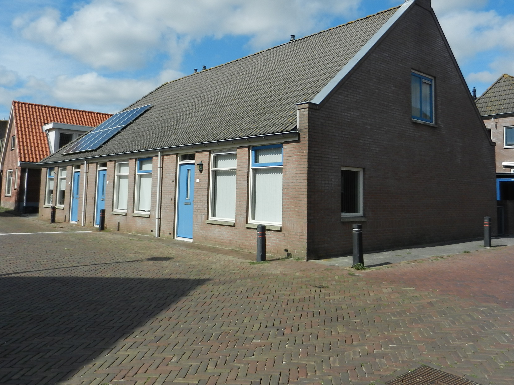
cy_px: 151
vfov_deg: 45.2
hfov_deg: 58.3
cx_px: 273
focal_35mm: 31
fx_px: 460
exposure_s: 1/640
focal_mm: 4.5
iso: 160
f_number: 7
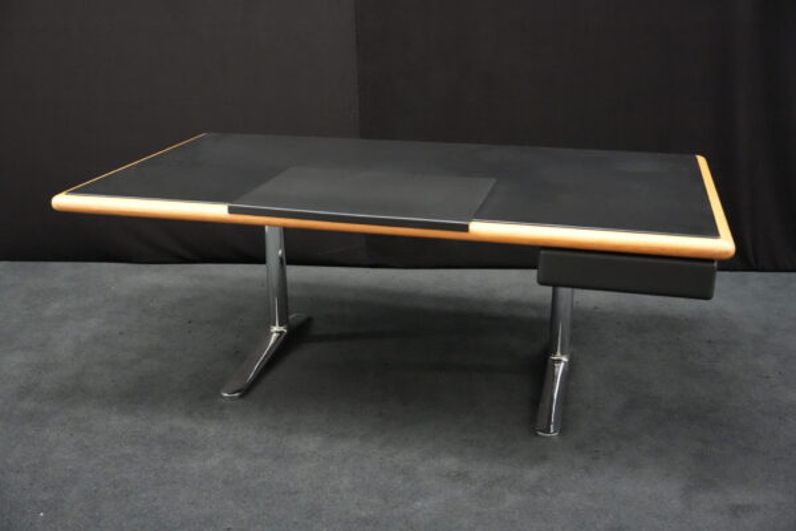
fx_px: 862
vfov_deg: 34.2
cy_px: 266
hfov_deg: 49.6
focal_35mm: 39
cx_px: 398
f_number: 4
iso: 12800
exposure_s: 1/100
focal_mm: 39
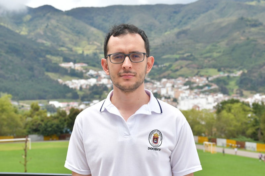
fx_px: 736
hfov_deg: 20.4
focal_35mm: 100
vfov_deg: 13.7
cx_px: 132
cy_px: 88
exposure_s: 1/250
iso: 160
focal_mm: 50
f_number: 8
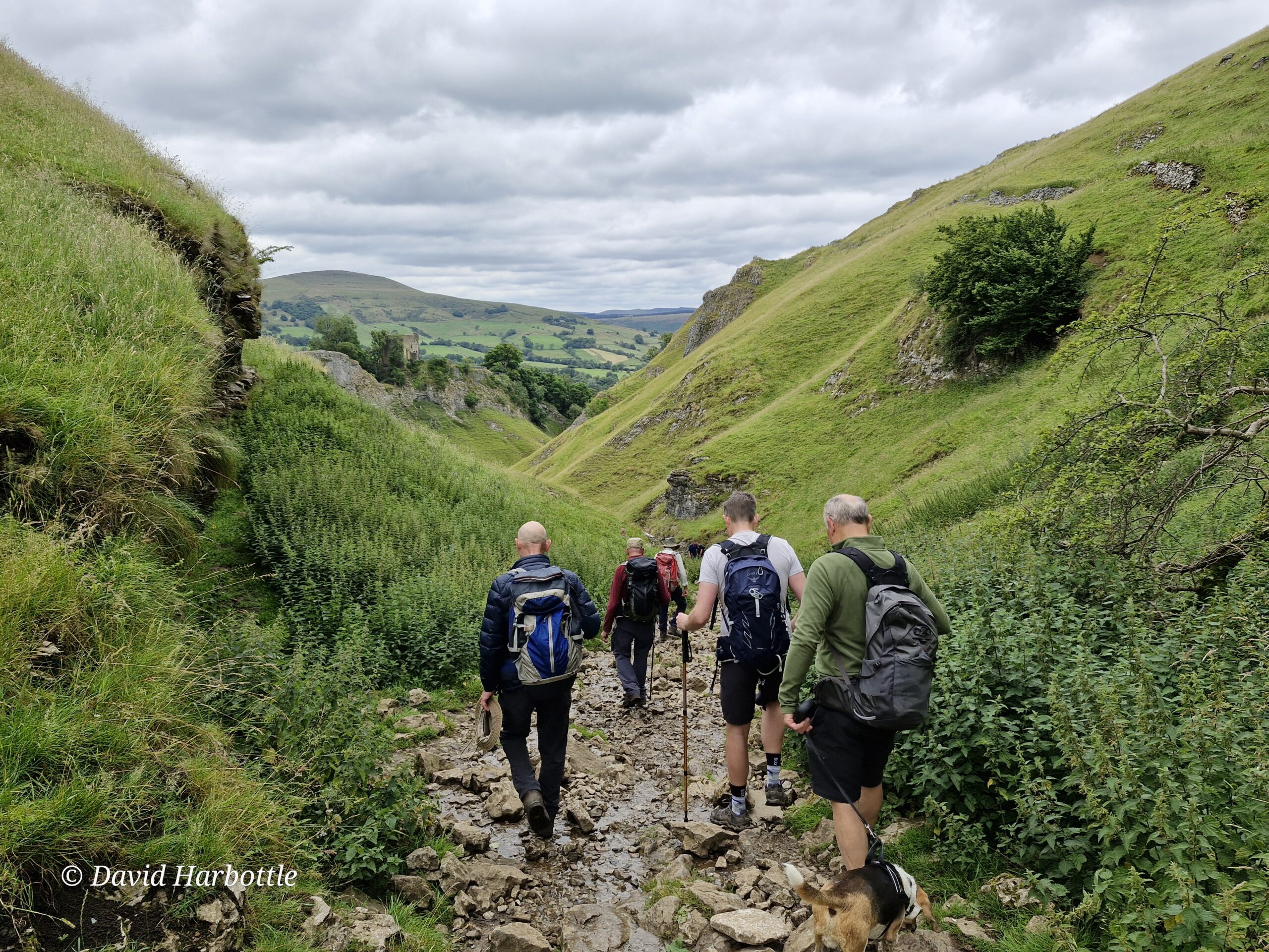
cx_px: 634
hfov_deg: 73.9
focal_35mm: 23
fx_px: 843
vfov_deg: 58.9
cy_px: 476
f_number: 1.8
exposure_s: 1/802
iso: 50
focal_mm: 5.54
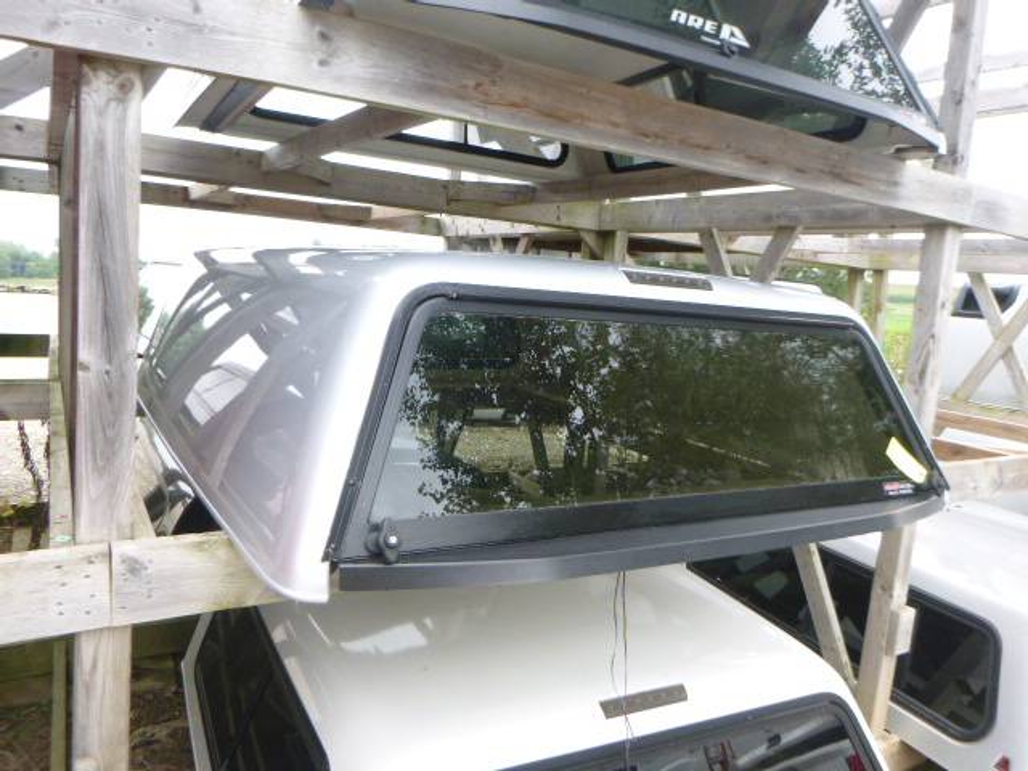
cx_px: 514
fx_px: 742
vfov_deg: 54.9
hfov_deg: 69.4
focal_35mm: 25
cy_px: 386
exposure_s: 1/60
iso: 125
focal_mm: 4.5
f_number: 3.9
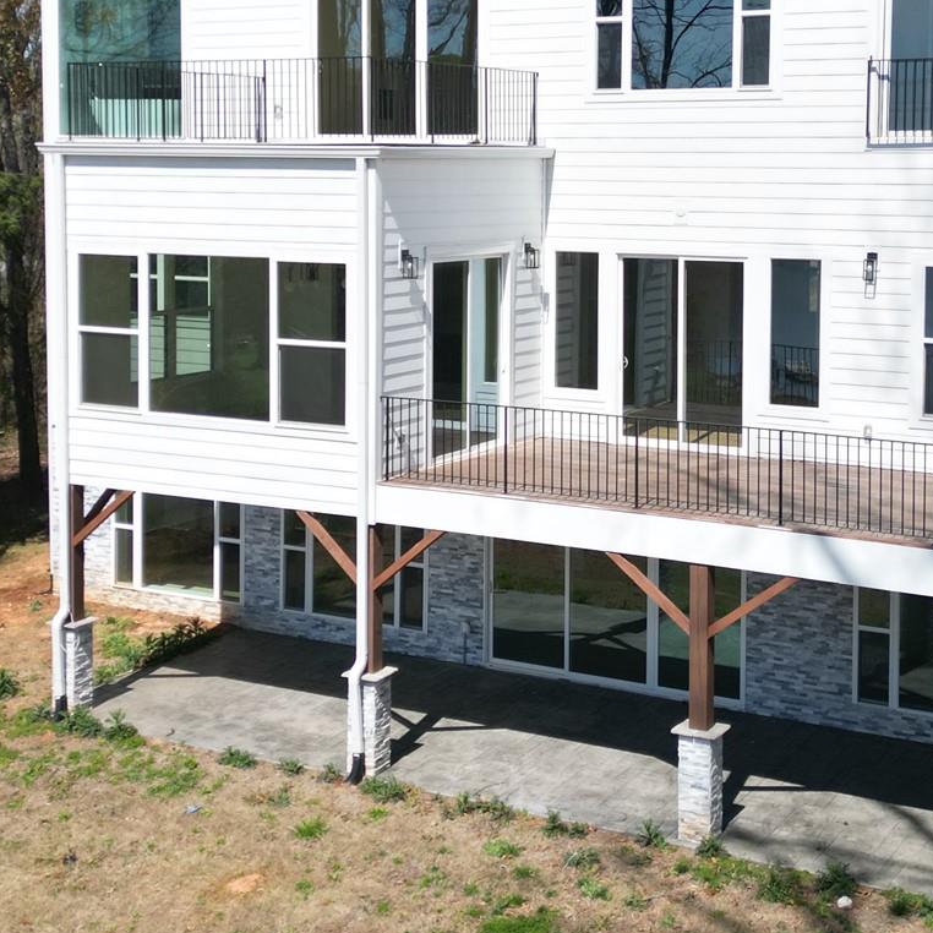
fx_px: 1738
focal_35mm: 57
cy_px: 284
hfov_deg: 30.0
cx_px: 549
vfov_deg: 29.8
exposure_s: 1/4000
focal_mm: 6.72
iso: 200
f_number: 1.7
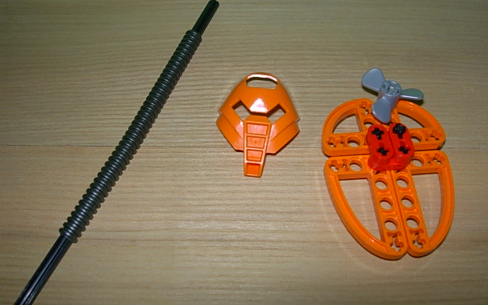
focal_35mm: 41
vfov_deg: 31.2
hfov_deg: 48.2
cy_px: 137
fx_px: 545
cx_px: 245
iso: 79
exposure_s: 1/64
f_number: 4.8
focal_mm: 7.8
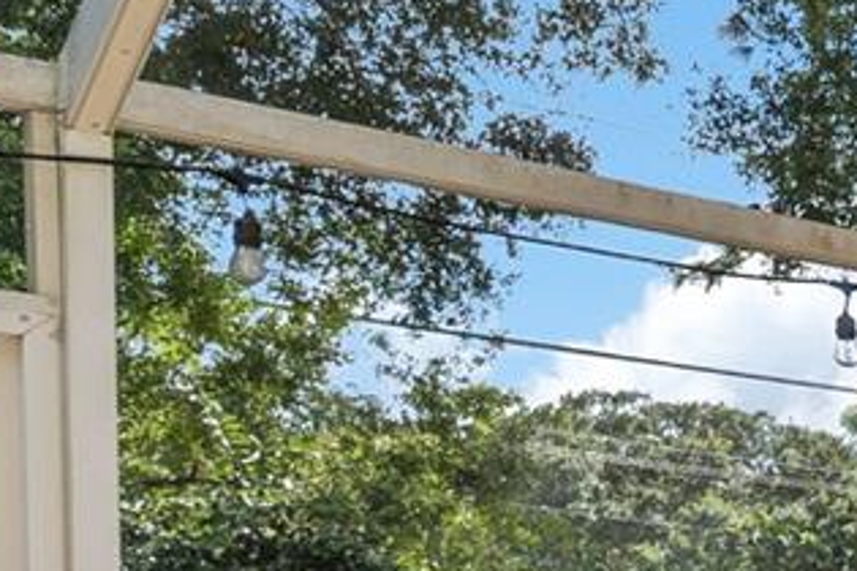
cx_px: 1877
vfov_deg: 17.2
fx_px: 1690
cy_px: 865
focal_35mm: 71
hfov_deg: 16.9
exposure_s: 1/160
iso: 125
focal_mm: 14
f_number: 5.6
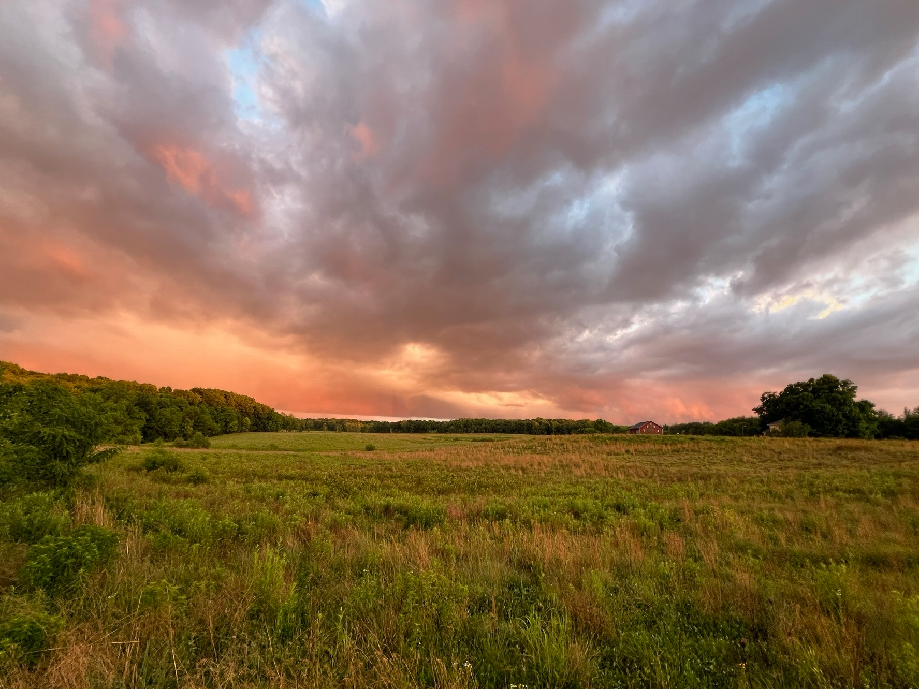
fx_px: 398
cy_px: 362
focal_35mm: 15
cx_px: 467
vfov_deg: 81.7
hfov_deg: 98.2
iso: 80
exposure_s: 1/99
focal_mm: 1.57
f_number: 1.8
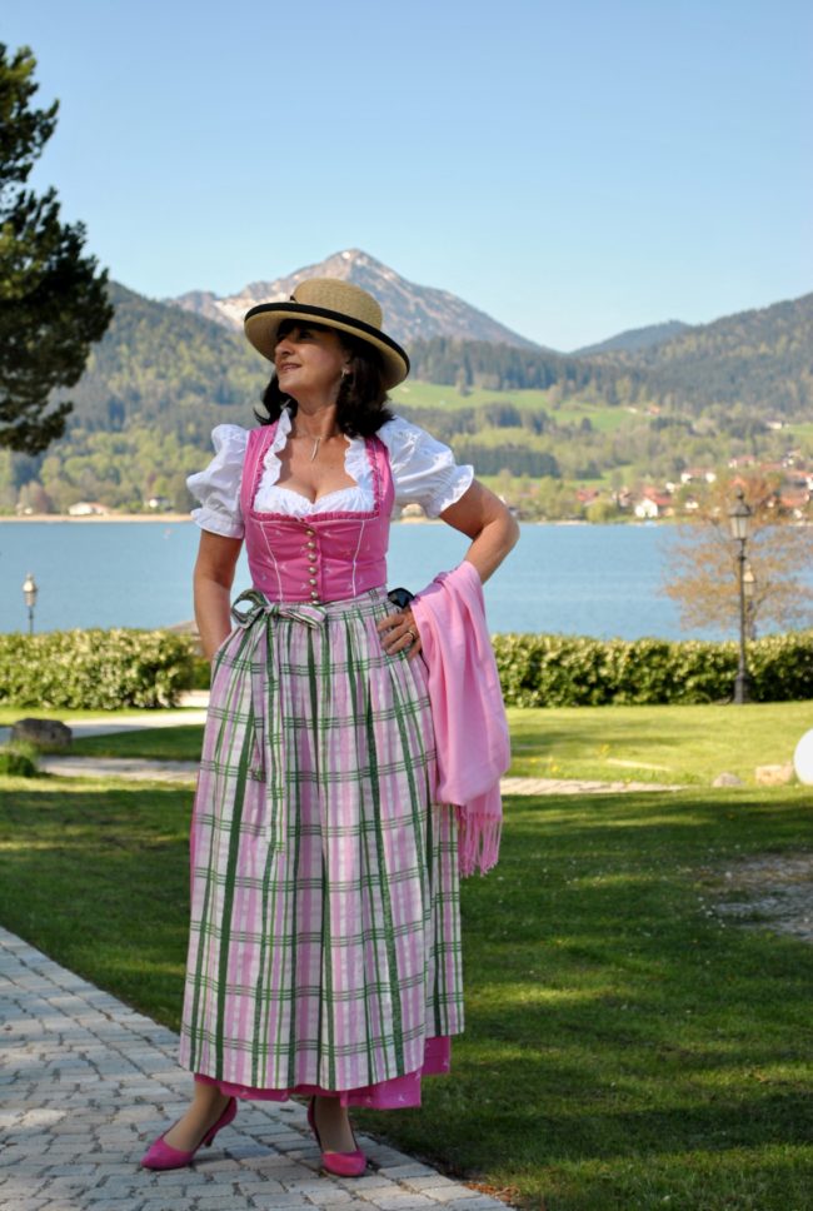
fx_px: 2427
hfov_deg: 19.0
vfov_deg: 28.0
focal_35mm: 72
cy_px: 606
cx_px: 406
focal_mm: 48
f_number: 5.3
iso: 200
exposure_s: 1/500
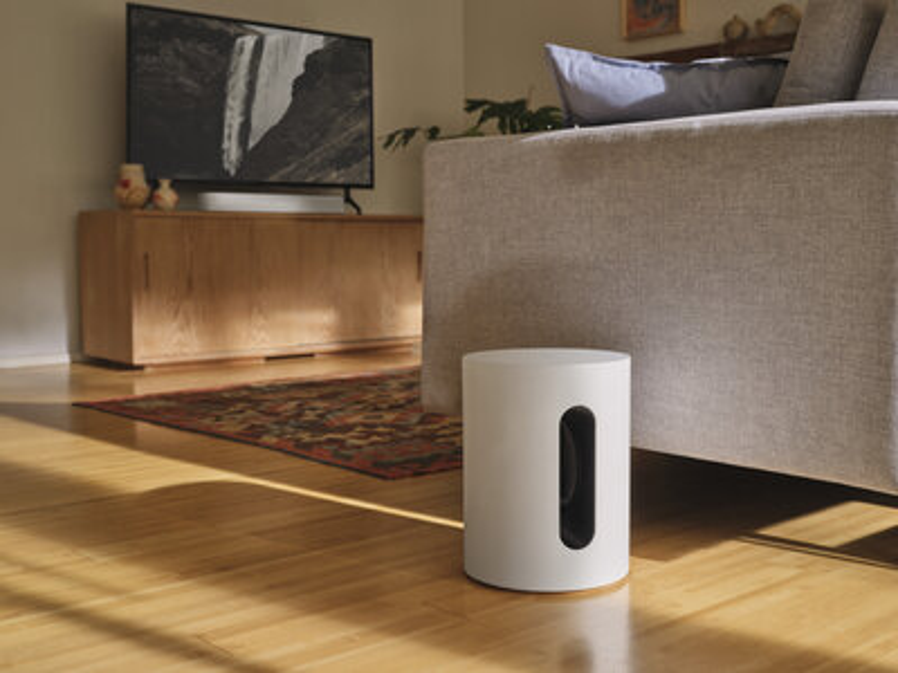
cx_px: 449
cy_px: 336
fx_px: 1141
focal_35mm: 44
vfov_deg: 32.9
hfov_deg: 42.9
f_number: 8
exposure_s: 1/160
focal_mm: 55.5
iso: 800
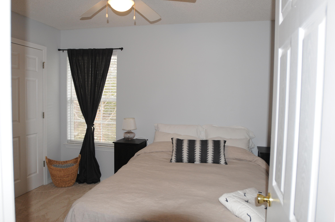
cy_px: 111
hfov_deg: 70.5
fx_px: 237
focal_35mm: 26
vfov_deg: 50.3
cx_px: 168
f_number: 4
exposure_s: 1/60
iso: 400
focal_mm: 17
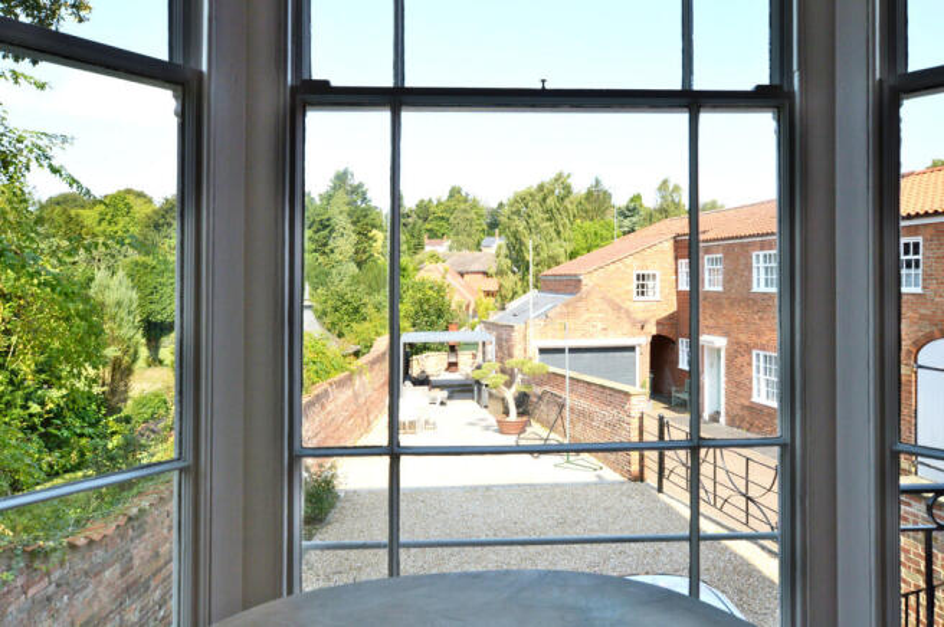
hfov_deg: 73.8
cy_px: 314
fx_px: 629
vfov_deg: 53.0
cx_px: 472
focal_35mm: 24
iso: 200
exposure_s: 1/320
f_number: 9
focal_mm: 16
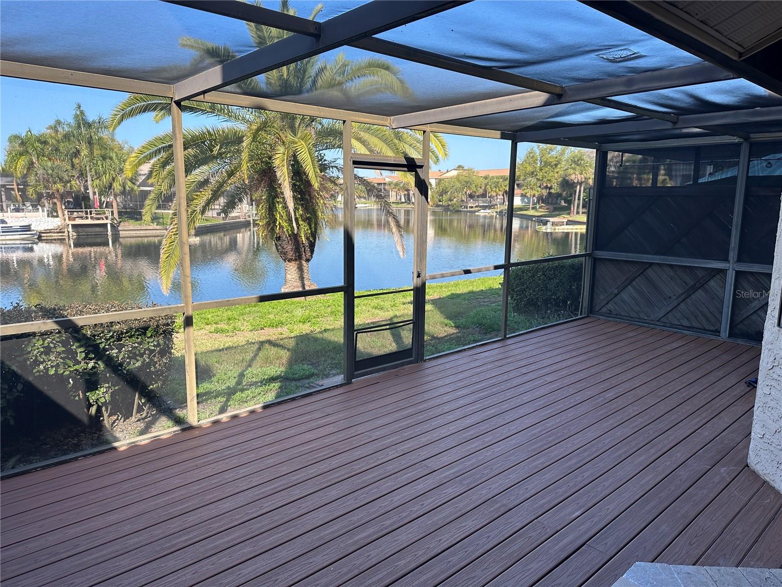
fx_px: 542
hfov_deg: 71.6
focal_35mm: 24
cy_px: 294
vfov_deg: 56.8
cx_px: 391
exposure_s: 1/935
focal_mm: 6.86
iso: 80
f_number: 1.78
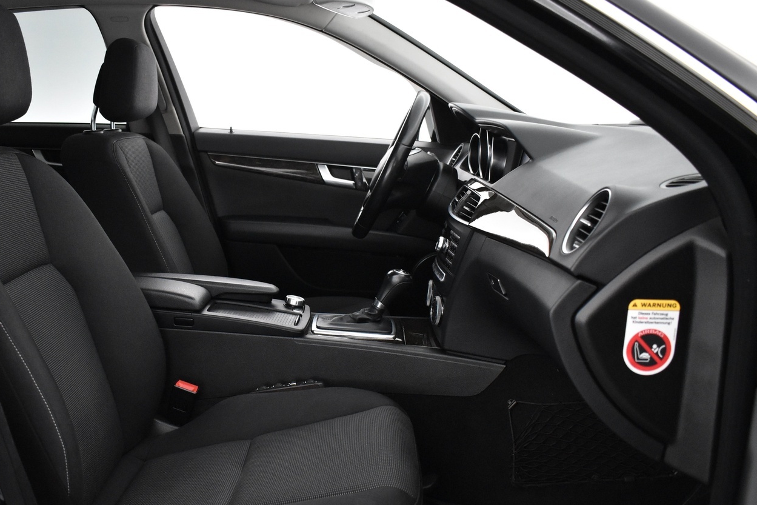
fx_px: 736
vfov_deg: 37.8
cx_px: 297
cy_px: 286
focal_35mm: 35
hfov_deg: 54.0
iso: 3200
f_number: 3.5
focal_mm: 18
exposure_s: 1/50
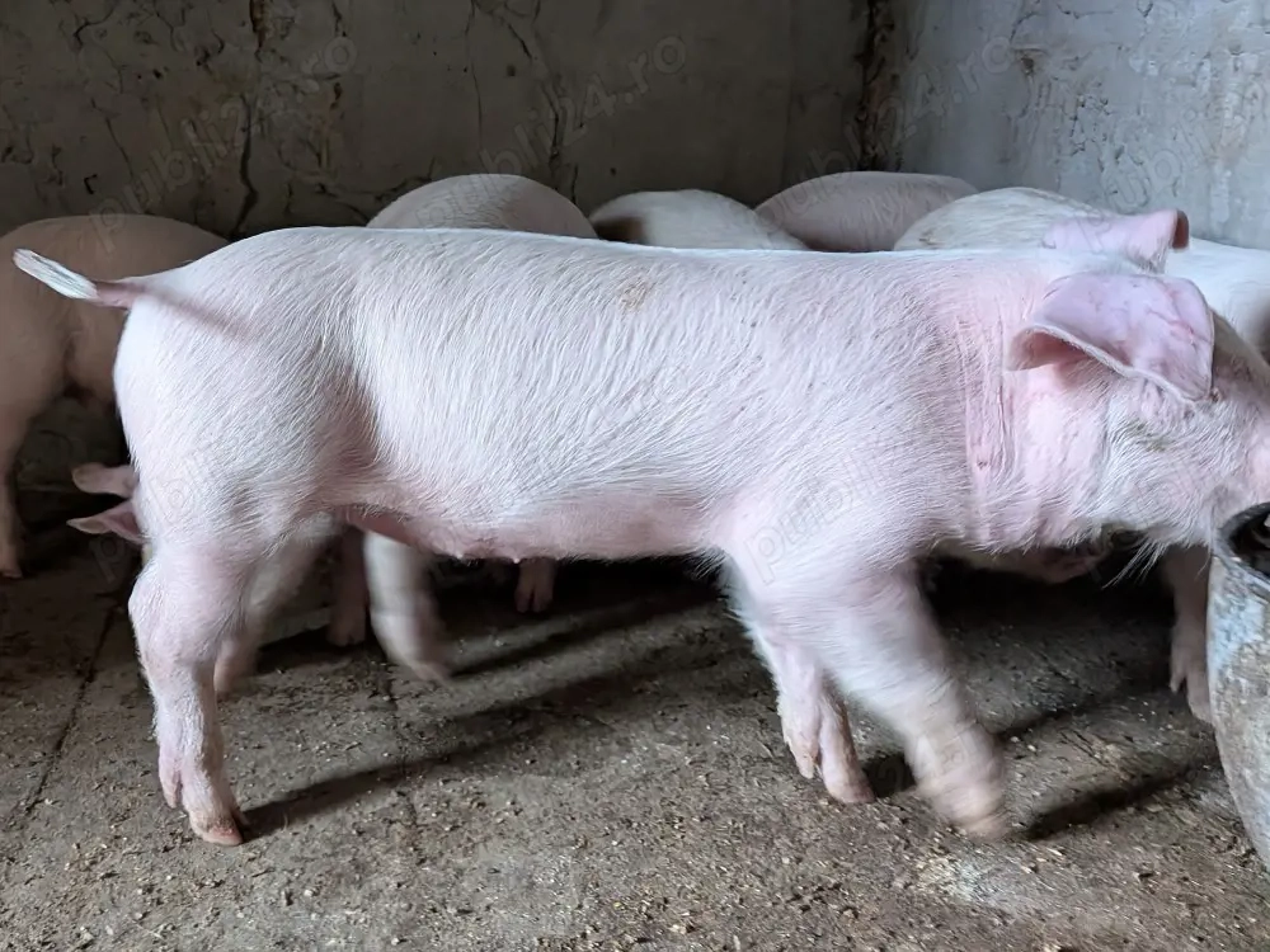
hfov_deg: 71.6
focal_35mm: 24
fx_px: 881
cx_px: 635
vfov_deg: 56.8
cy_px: 476
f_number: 1.68
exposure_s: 1/45.2
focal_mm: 6.9
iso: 1204
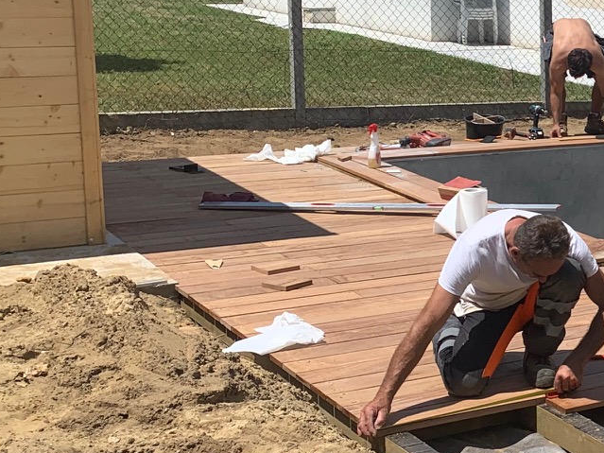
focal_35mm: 82
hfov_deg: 21.1
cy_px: 205
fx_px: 1431
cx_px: 840
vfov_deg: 18.0
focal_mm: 4.25
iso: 25
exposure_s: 1/3185
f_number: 1.8
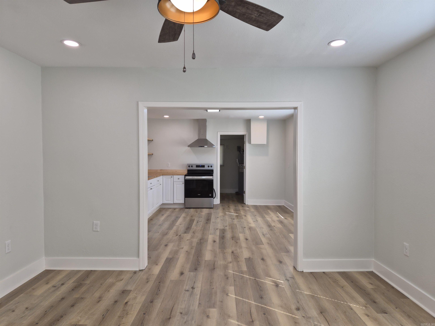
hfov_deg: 73.9
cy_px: 163
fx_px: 289
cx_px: 218
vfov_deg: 58.9
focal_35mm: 23
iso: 50
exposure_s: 1/120
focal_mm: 5.4
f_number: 1.8
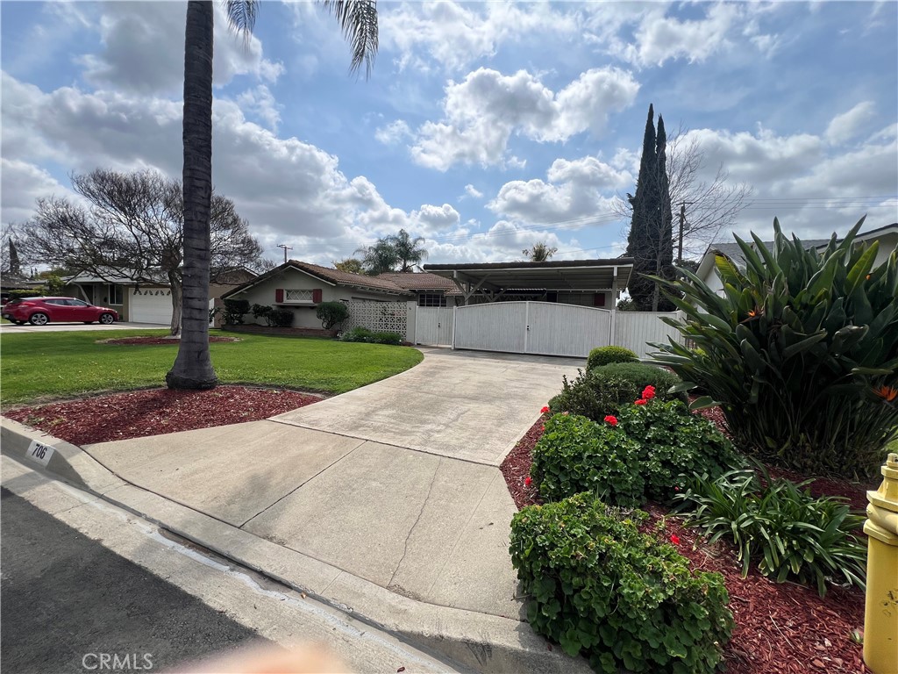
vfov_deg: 89.9
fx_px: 337
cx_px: 449
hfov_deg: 106.2
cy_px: 337
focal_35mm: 13
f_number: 1.8
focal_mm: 1.57
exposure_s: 1/2732
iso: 32
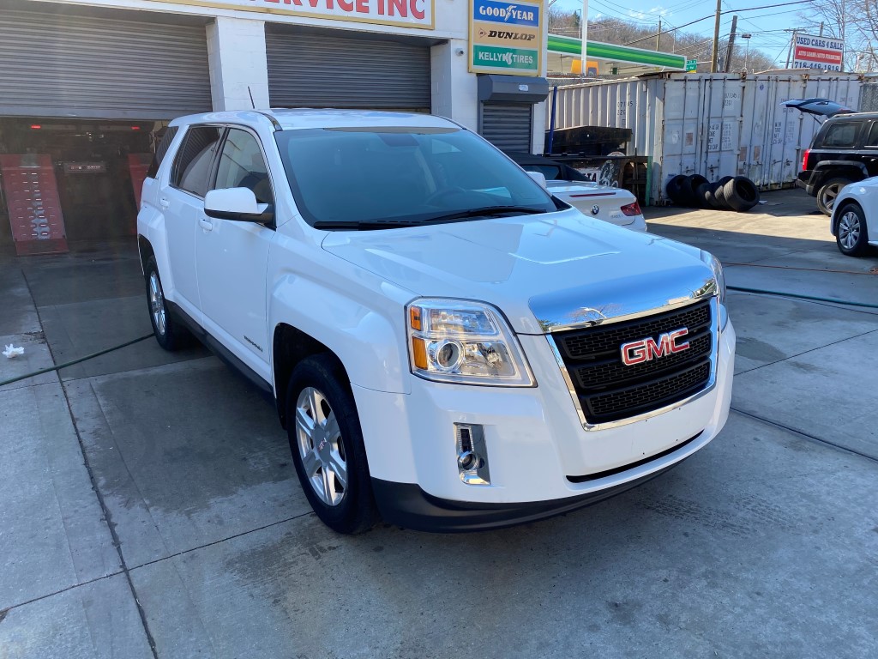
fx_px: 659
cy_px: 330
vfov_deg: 53.1
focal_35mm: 26
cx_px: 439
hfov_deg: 67.3
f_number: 1.8
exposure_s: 1/734
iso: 32
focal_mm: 4.25
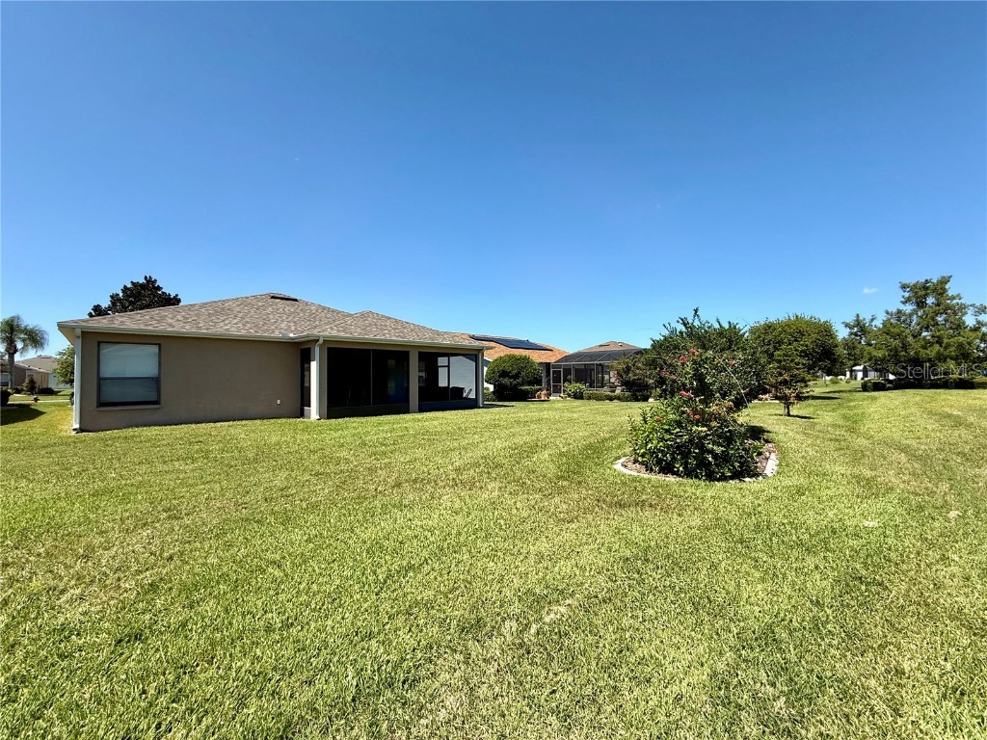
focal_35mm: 14
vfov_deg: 85.7
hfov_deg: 102.1
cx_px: 494
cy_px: 370
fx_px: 399
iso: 50
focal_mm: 2.22
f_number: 2.2
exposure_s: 1/1656
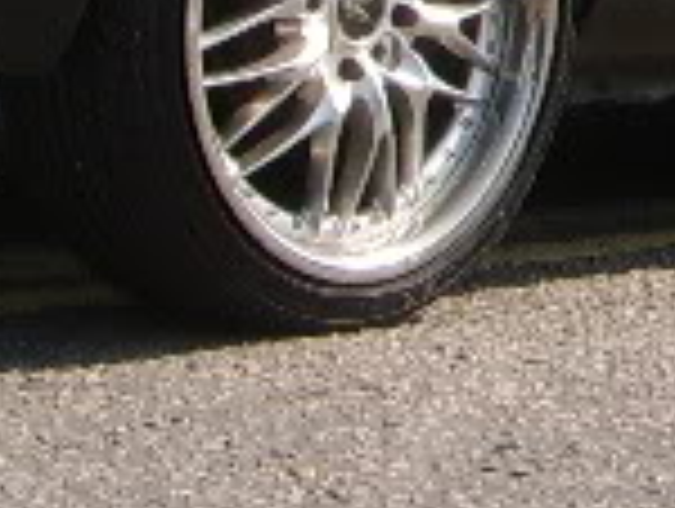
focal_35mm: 162
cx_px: 400
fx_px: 3164
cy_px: -270
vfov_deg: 8.9
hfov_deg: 12.2
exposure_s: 1/162
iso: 71
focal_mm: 9.86
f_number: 5.6
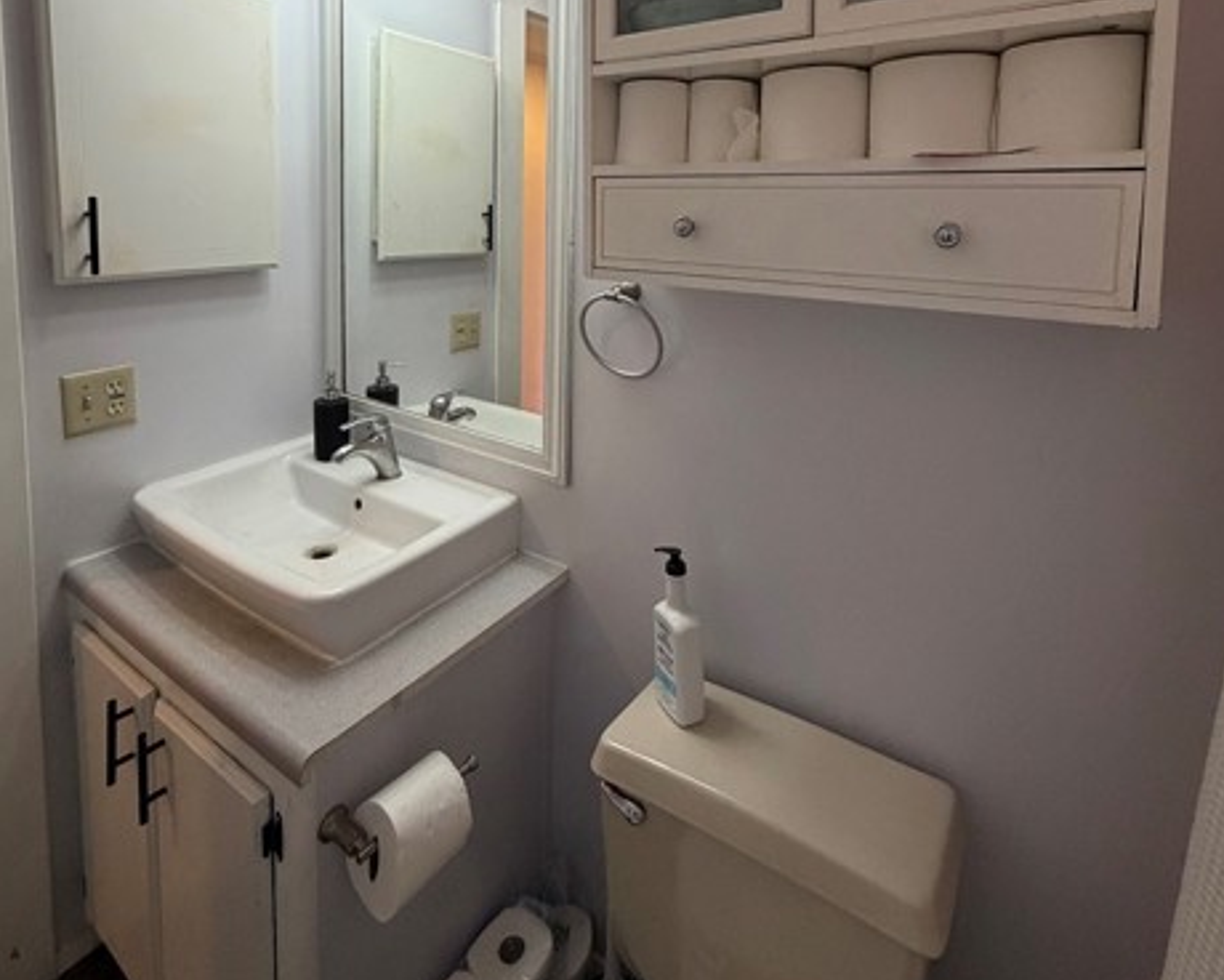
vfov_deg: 67.2
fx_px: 688
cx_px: 609
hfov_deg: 83.3
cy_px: 269
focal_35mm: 19
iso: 320
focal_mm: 2.22
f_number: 2.2
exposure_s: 1/120
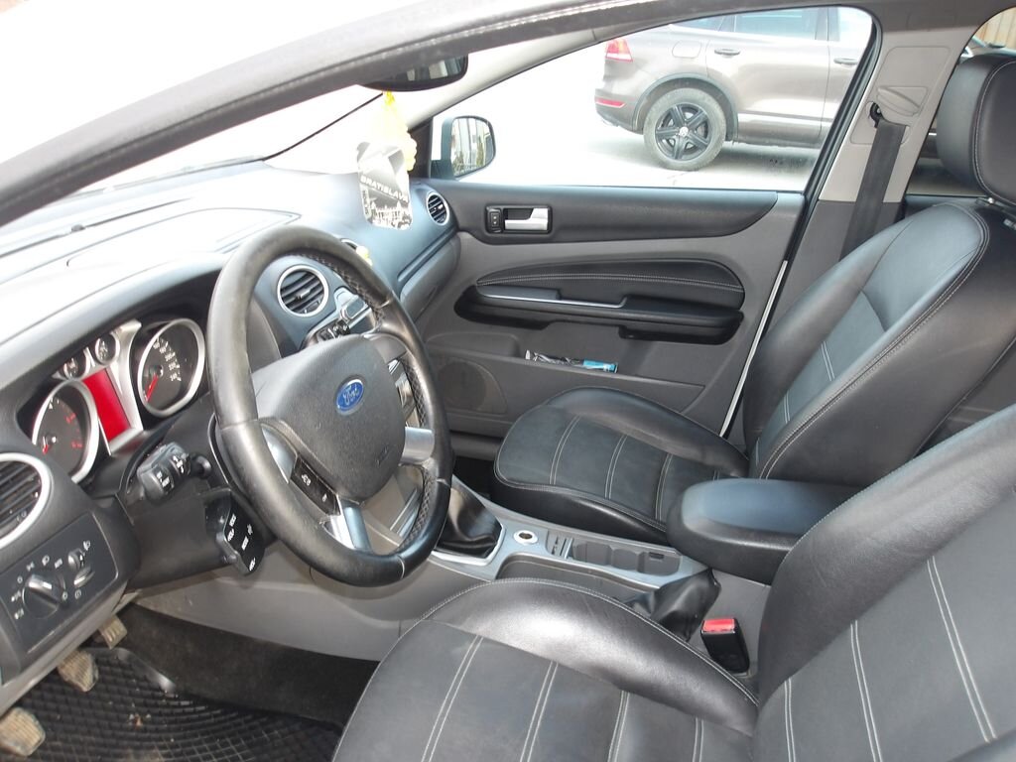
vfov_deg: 51.4
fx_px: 792
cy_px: 381
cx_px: 508
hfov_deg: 65.3
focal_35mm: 27
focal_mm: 4.9
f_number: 3
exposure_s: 1/48
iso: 100
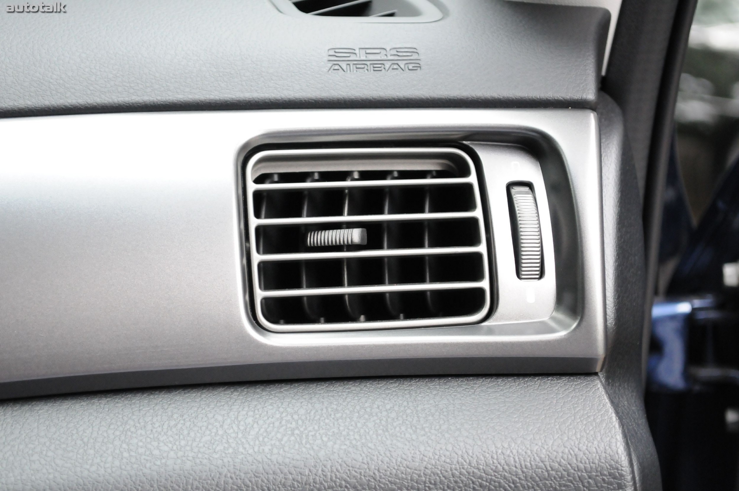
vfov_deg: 16.5
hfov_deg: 24.6
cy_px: 246
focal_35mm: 82
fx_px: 1692
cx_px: 370
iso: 2000
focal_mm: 55
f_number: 5.6
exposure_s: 1/250
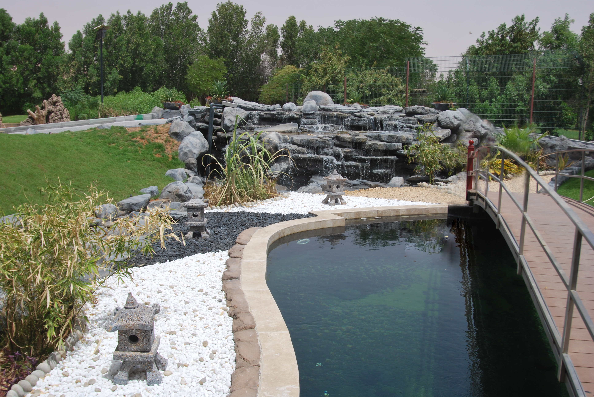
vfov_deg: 37.0
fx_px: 595
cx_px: 297
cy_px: 198
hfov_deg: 53.1
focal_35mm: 36
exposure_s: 1/320
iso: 100
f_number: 9
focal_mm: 24
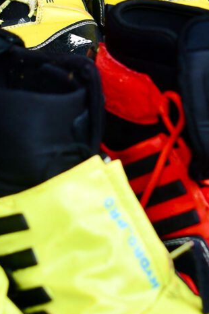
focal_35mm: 85
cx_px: -9
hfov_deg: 15.7
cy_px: 32
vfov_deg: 23.3
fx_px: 741
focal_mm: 24
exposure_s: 1/250
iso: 450
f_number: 2.8
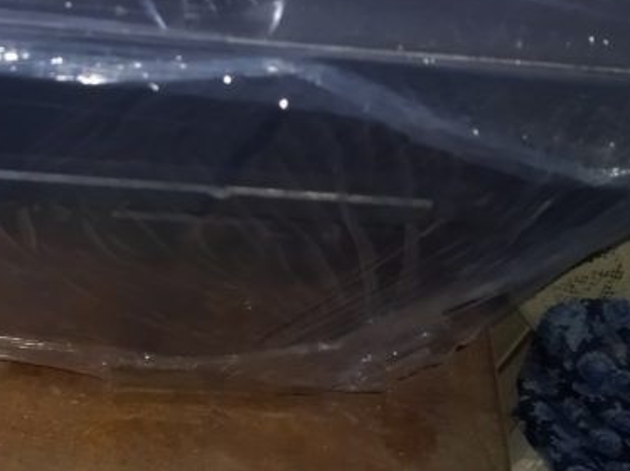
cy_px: 217
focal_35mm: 74
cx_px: -72
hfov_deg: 24.5
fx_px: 1346
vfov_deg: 19.9
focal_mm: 4.71
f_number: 1.79
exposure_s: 1/25
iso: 488
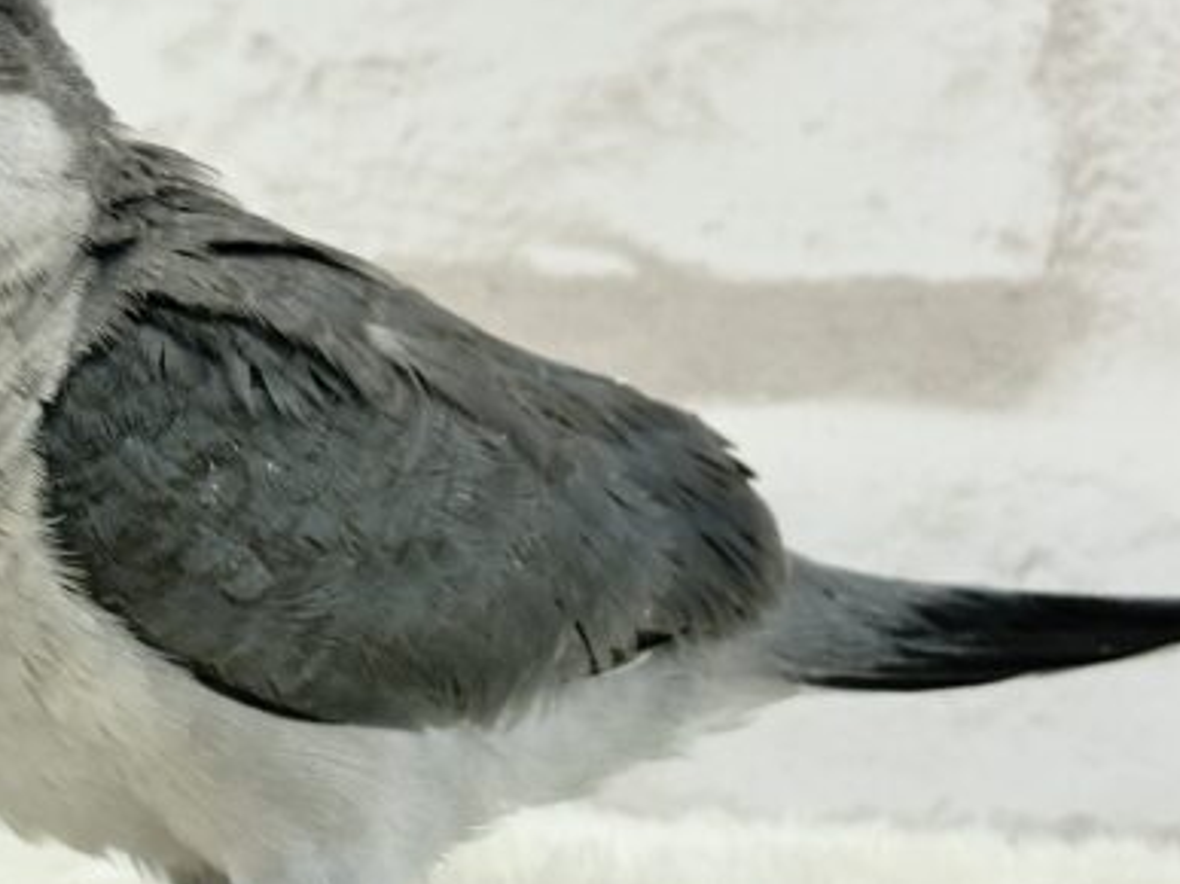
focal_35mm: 86
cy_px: 341
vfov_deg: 17.1
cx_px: 262
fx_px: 2931
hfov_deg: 22.5
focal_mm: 5.96
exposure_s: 1/50
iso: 64
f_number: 1.6
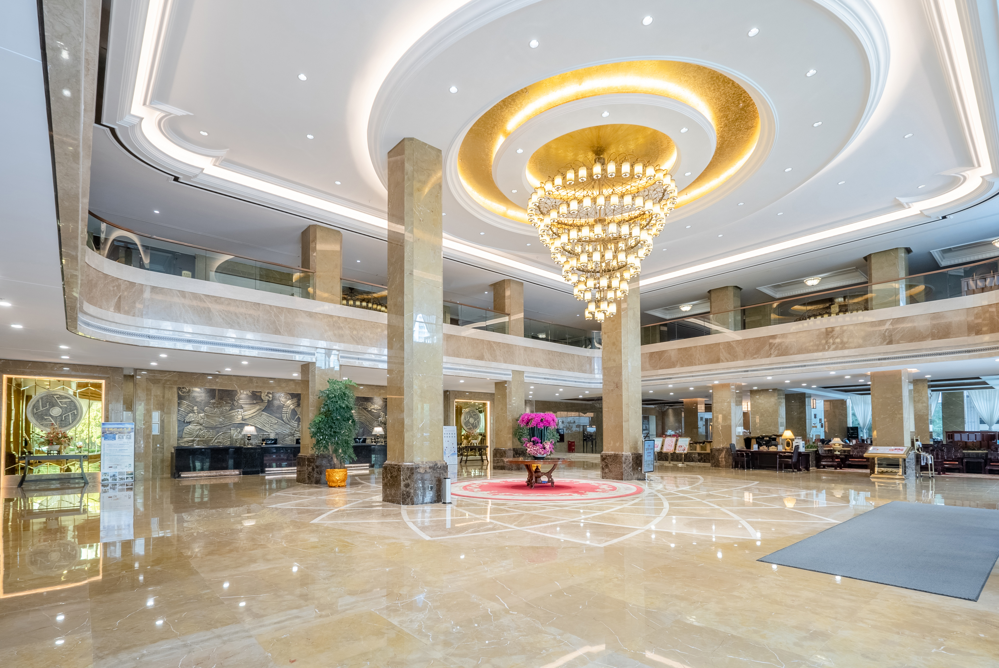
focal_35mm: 16
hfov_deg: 96.7
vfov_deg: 73.8
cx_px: 500
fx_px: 444
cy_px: 334
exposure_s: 1/25
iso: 400
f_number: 14
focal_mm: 16
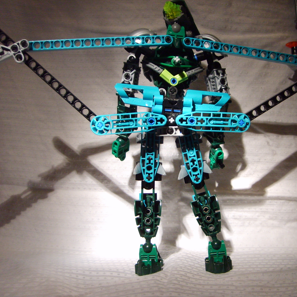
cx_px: 184
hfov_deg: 39.8
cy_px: 150
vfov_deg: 40.0
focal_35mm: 42
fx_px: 408
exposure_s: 1/30
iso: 133
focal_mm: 5.8
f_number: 2.8
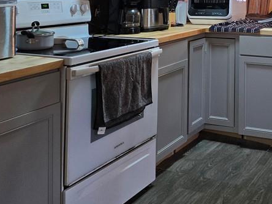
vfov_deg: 25.7
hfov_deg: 34.1
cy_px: -15
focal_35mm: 53
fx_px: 416
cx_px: 246
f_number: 1.7
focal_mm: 6.3
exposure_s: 1/120
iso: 250
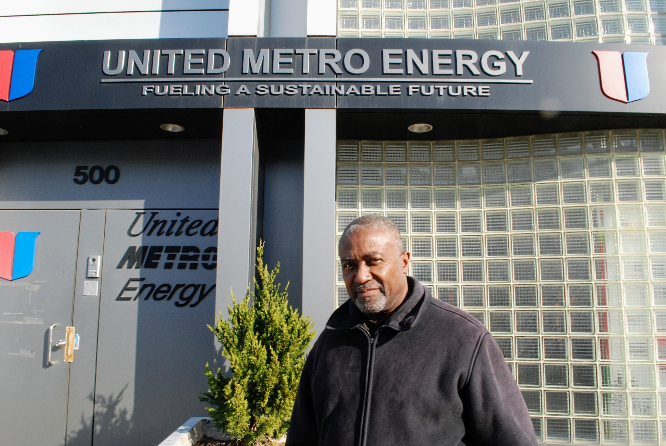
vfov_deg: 48.0
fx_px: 500
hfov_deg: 67.3
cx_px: 333
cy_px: 223
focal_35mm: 27
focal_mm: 18
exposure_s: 1/40
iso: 400
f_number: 22
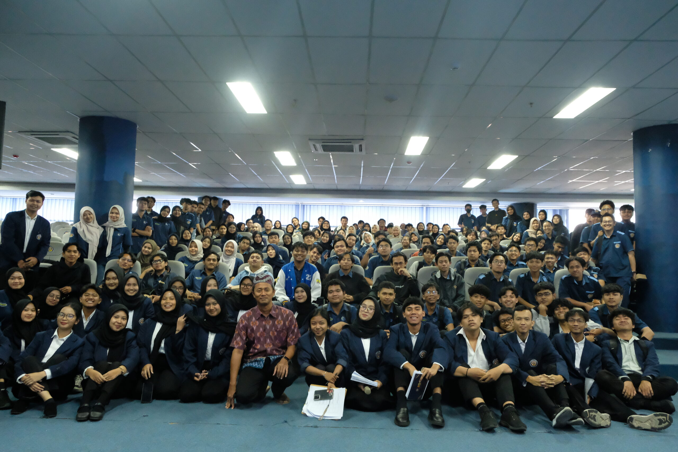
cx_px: 339
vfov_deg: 47.9
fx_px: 508
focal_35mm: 27
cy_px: 226
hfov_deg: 67.4
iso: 12800
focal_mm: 18
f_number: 5
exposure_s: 1/125
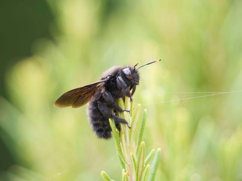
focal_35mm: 800
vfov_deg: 1.9
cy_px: 90
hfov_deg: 2.5
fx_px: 5593
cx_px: 121
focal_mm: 400
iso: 800
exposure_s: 1/400
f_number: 6.3
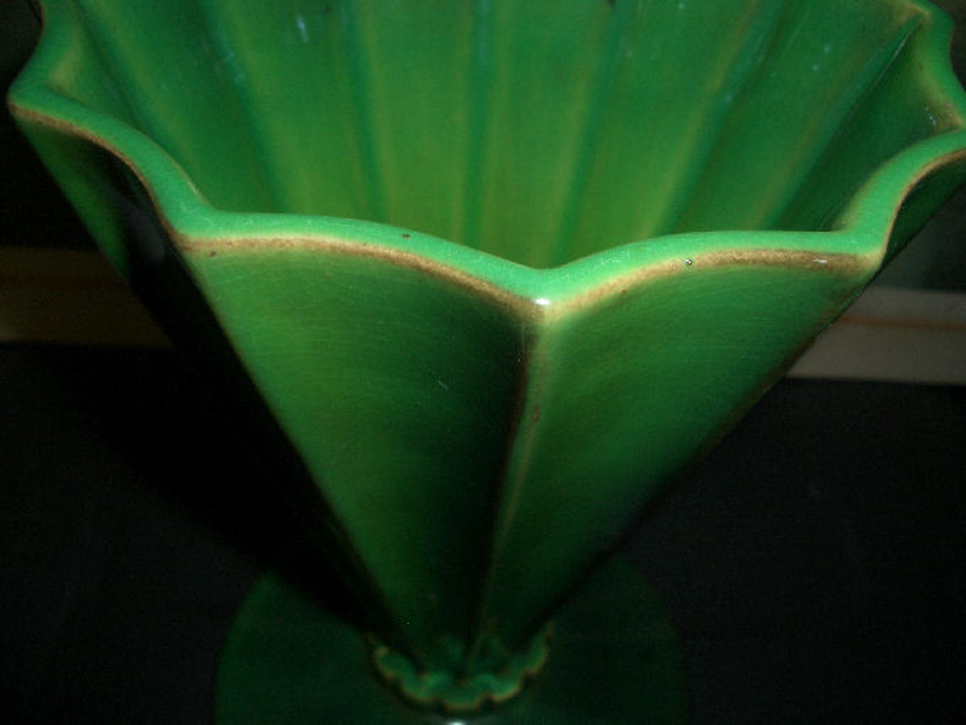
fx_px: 977
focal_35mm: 35
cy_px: 362
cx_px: 483
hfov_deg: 52.6
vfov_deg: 40.7
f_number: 4.3
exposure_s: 1/60
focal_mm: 5.8
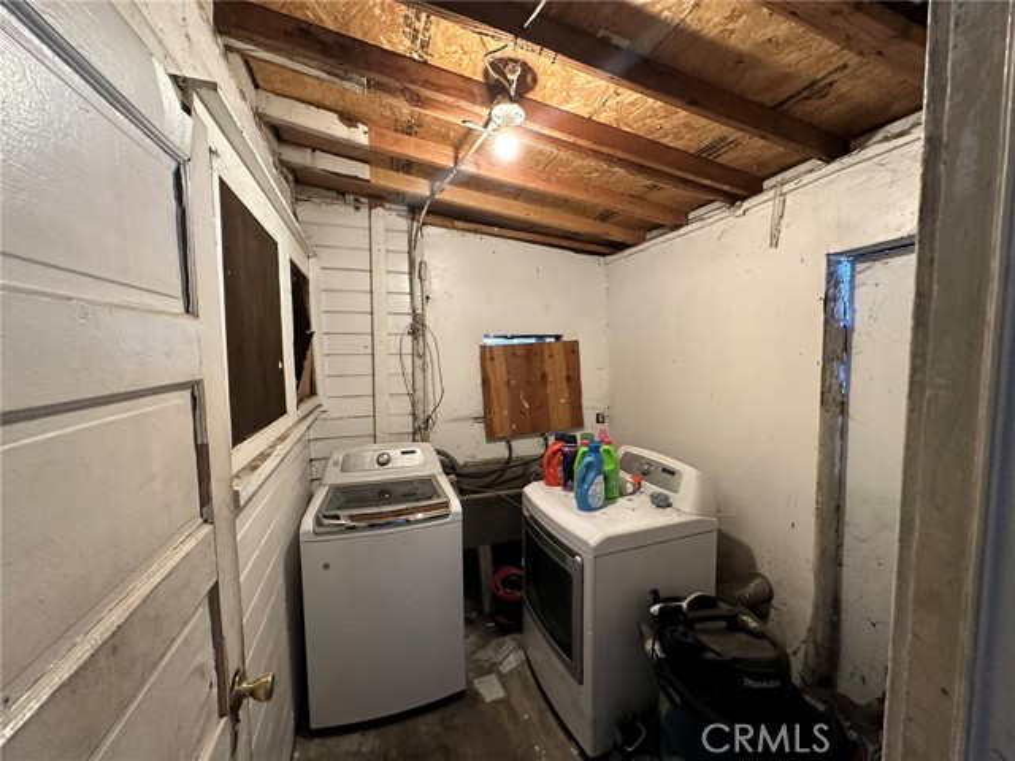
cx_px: 508
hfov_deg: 102.1
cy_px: 380
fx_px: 411
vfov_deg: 85.7
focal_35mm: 14
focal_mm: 2.22
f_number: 2.2
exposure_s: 1/60
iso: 400
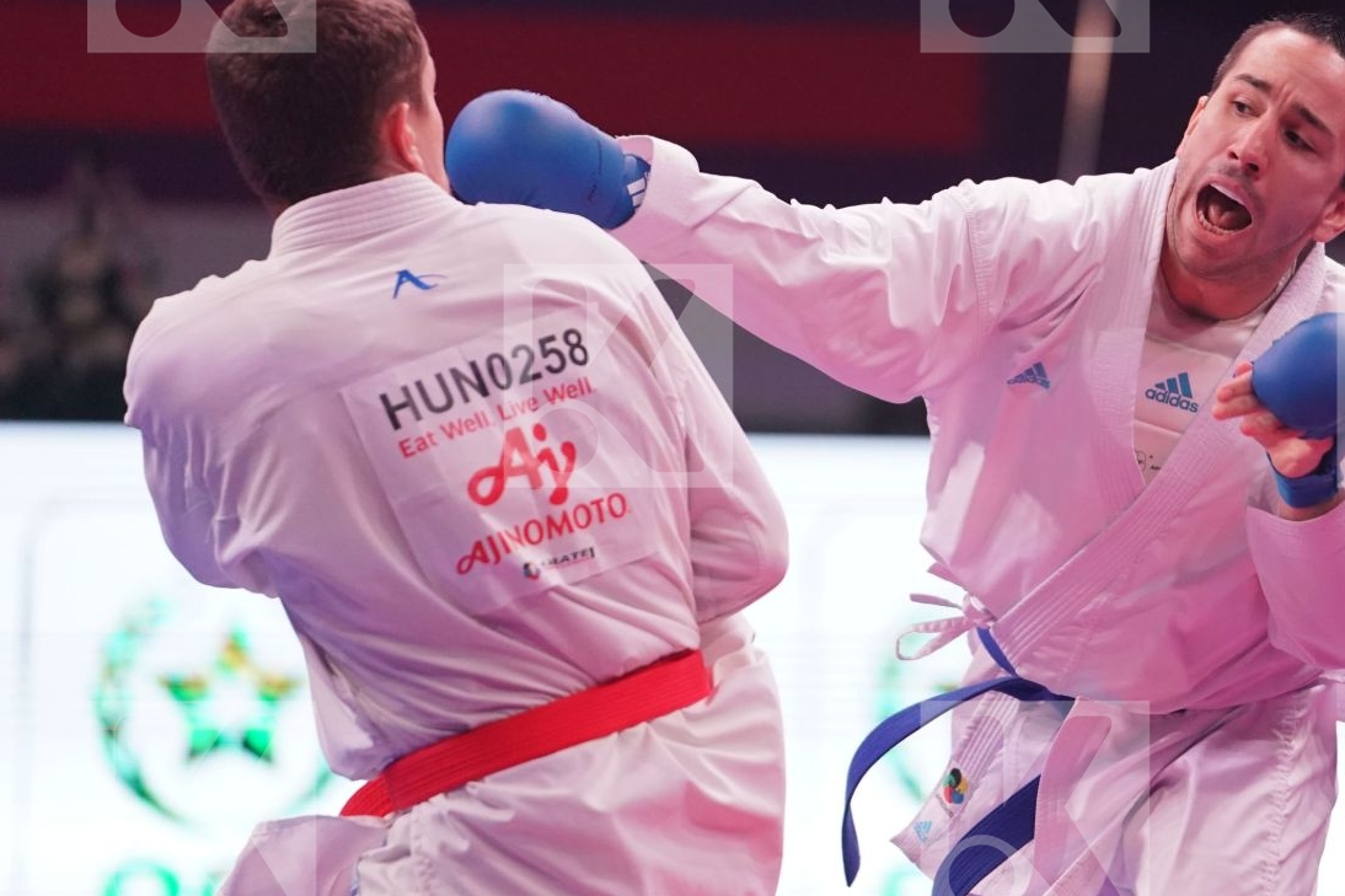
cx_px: 1035
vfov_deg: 4.2
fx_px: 12289
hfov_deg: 6.3
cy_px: 376
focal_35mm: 329
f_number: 2.8
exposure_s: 1/1000
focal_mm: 200
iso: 3200
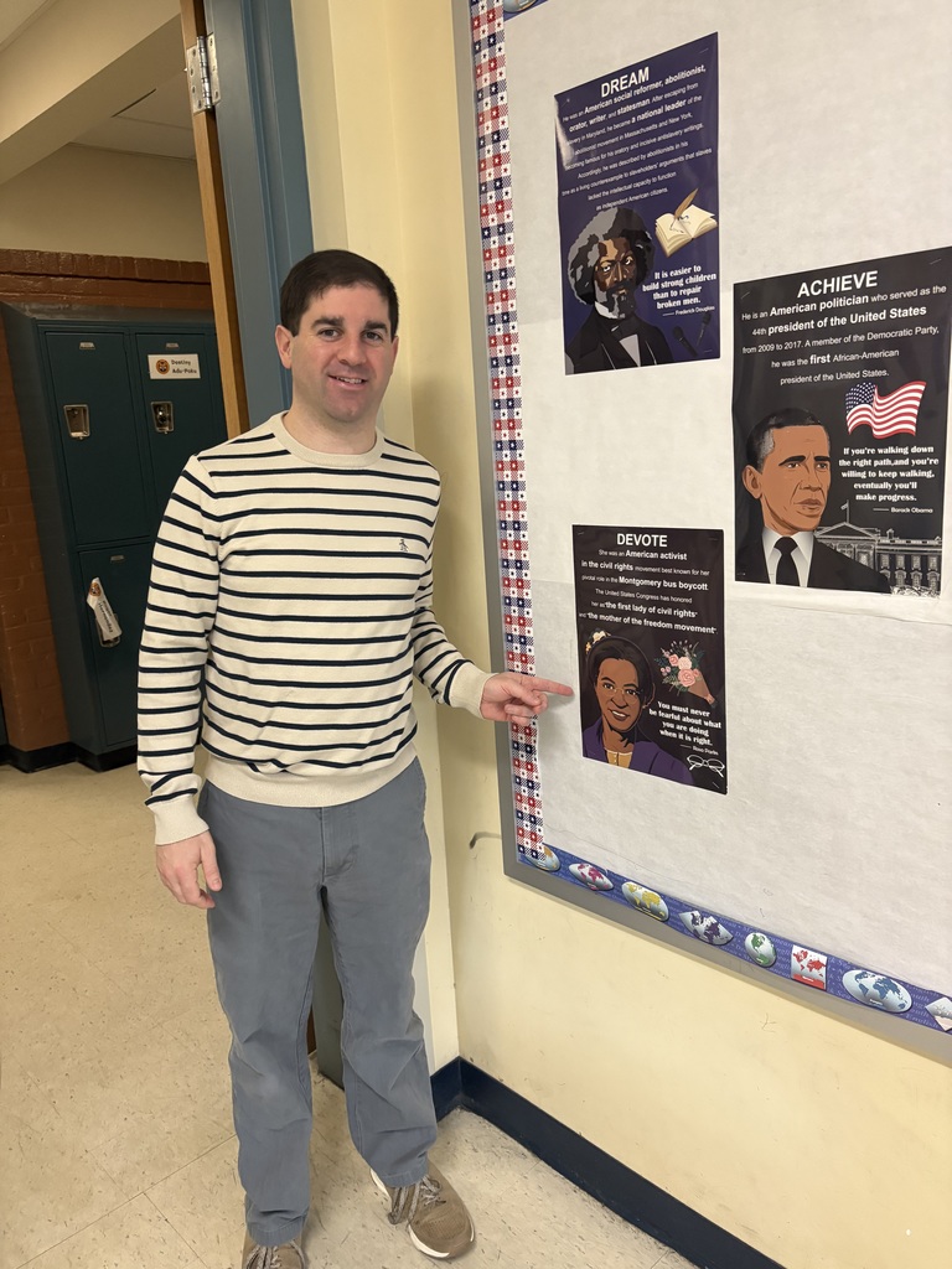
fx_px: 953
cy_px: 634
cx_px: 476
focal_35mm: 26
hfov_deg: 53.1
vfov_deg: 67.3
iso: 320
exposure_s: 1/60
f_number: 1.6
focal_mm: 5.96
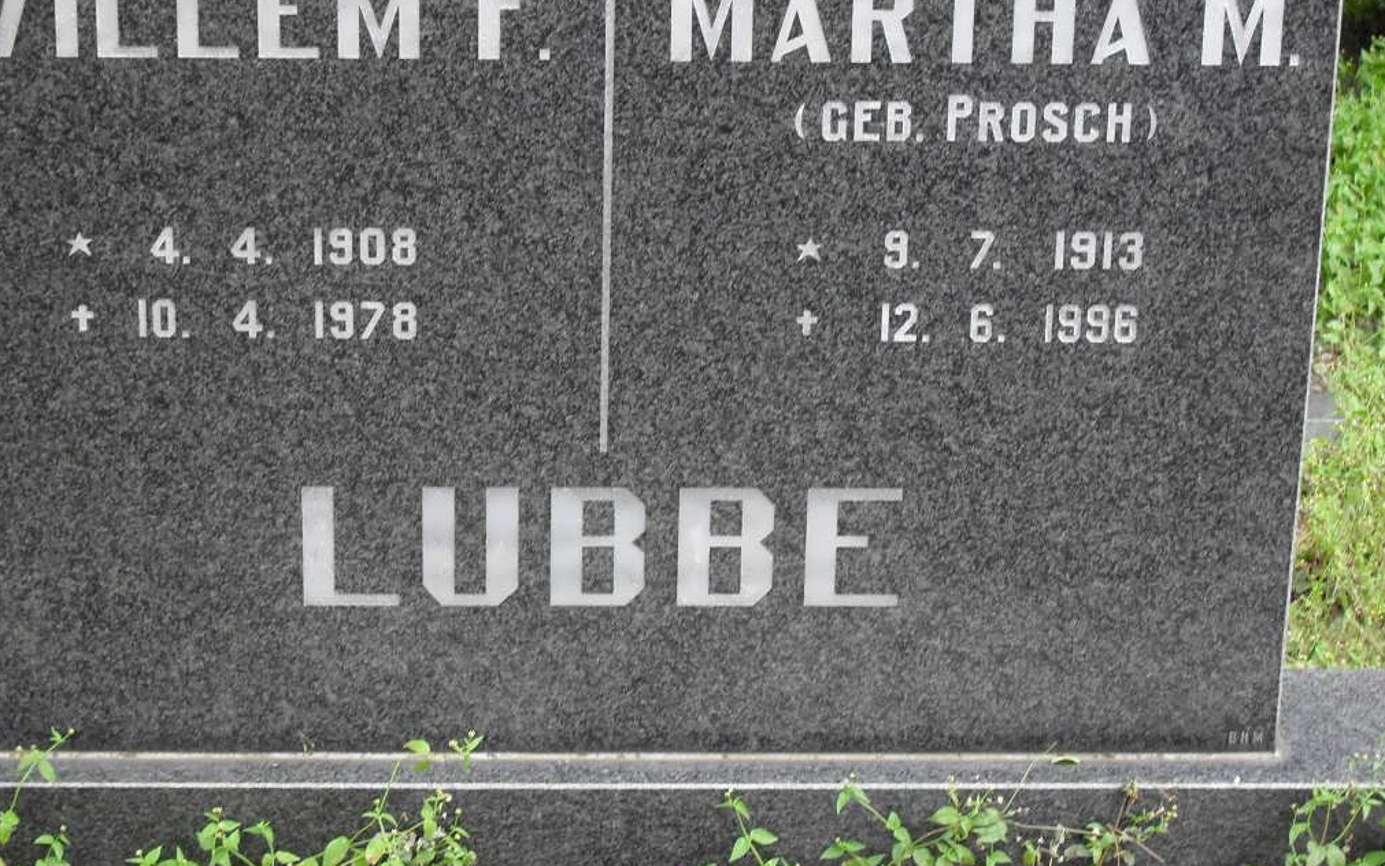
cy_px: 380
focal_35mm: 83
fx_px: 3133
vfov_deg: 15.7
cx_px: 599
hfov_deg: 24.9
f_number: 4.6
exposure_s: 1/60
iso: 100
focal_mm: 11.7
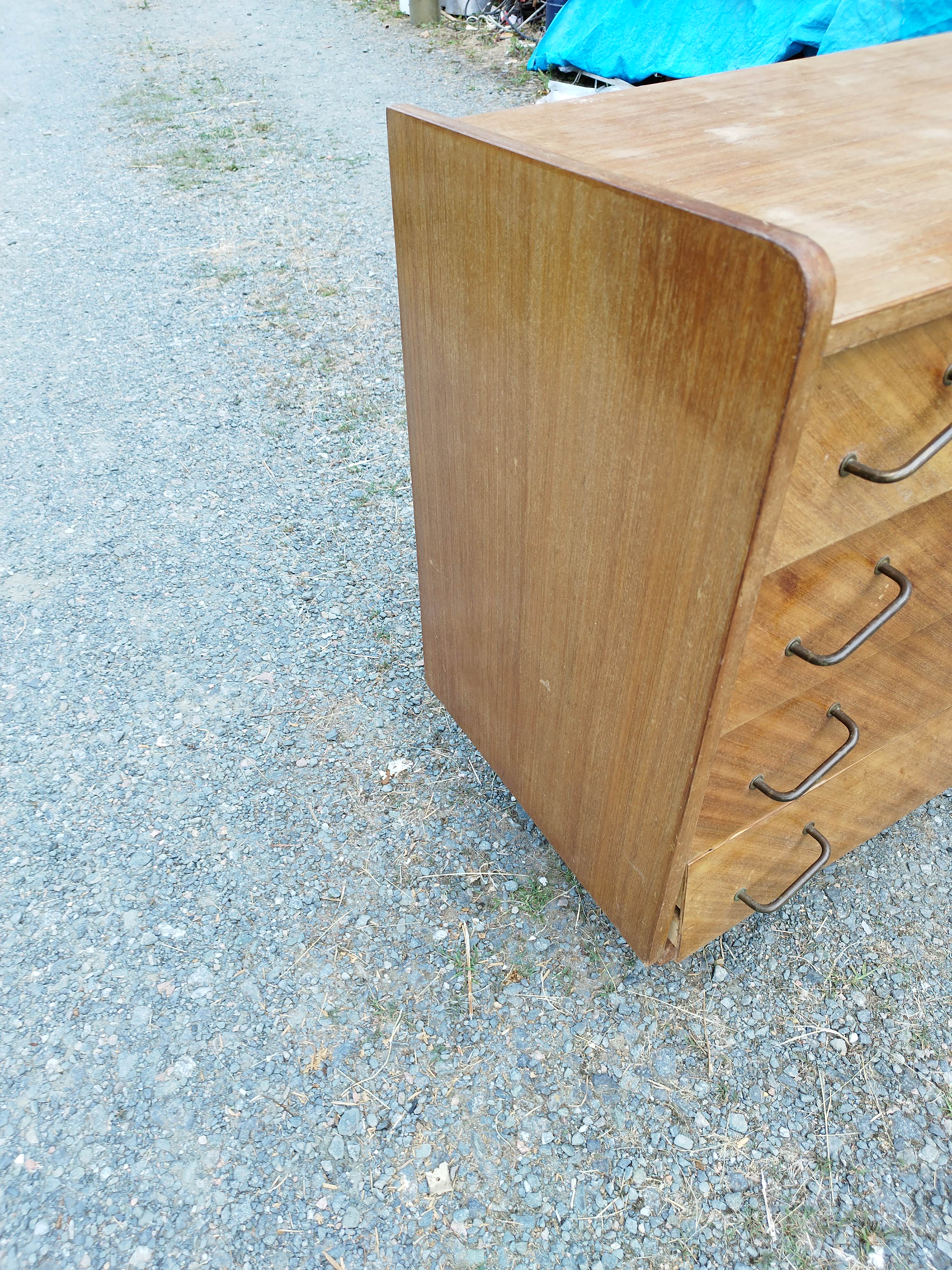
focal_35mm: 24
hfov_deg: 56.8
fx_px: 880
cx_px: 476
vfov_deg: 71.6
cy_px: 635
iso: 70
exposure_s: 1/50
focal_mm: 5.89
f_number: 1.89
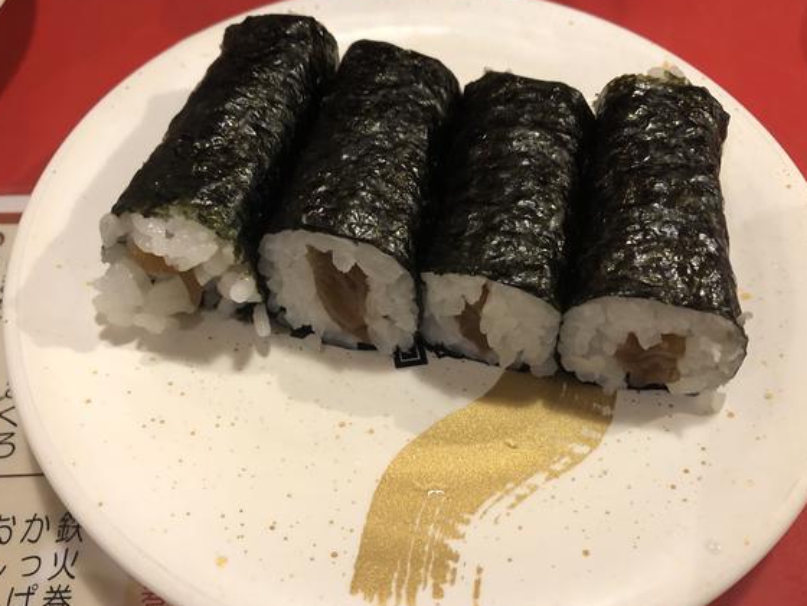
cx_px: 415
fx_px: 699
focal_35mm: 30
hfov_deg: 60.0
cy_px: 306
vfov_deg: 46.8
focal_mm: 3.99
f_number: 1.8
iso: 80
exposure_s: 1/17
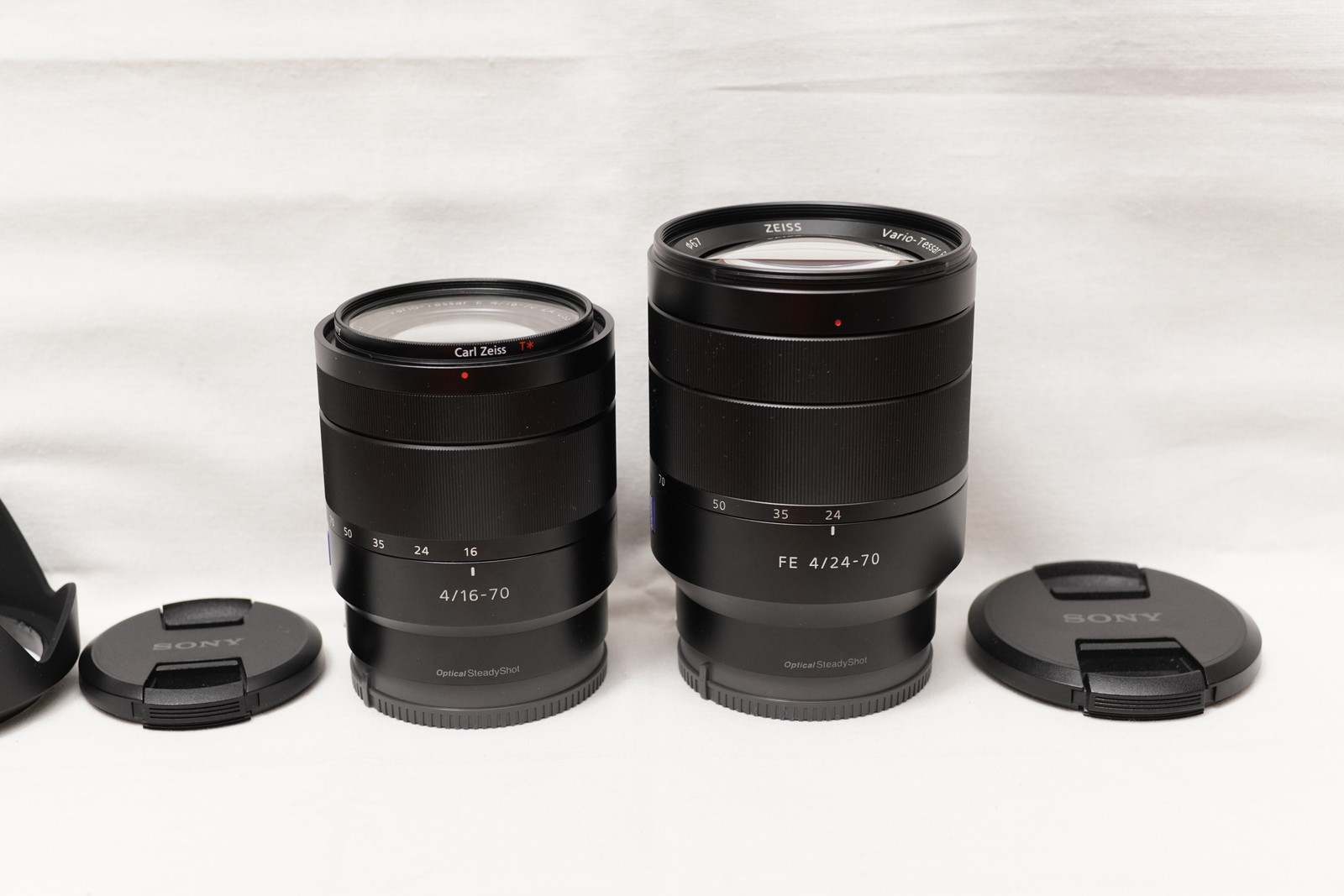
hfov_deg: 41.1
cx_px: 672
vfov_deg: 28.1
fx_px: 1792
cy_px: 448
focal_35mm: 48
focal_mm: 32
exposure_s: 1/60
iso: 1000
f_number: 5.6
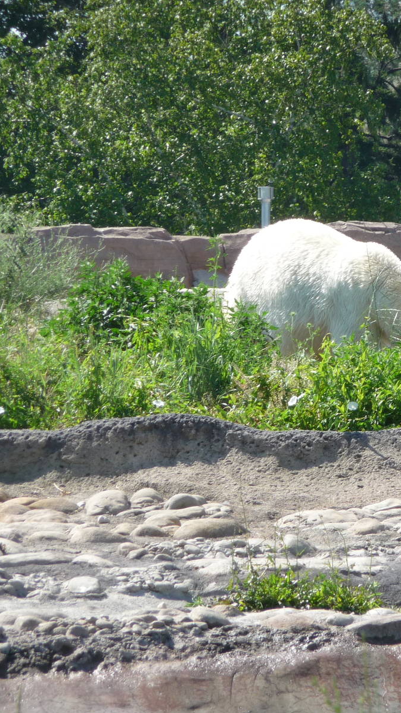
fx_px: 7710
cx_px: 362
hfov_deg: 3.0
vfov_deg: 5.3
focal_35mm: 408
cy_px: 357
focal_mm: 47
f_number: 4.9
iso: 100
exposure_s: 1/250
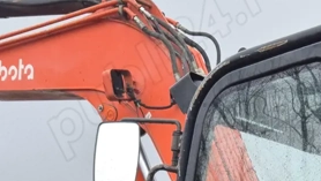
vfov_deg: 11.9
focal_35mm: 90
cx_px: 305
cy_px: 368
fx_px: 767
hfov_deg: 22.9
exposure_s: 1/272
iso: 25
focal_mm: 5.4
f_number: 1.8
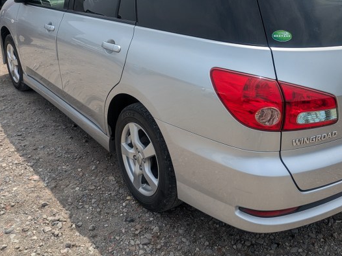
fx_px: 376
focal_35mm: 38
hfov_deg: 48.7
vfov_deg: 37.2
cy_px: 78
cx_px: 201
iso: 43
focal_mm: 5.43
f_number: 1.89
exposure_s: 1/2538
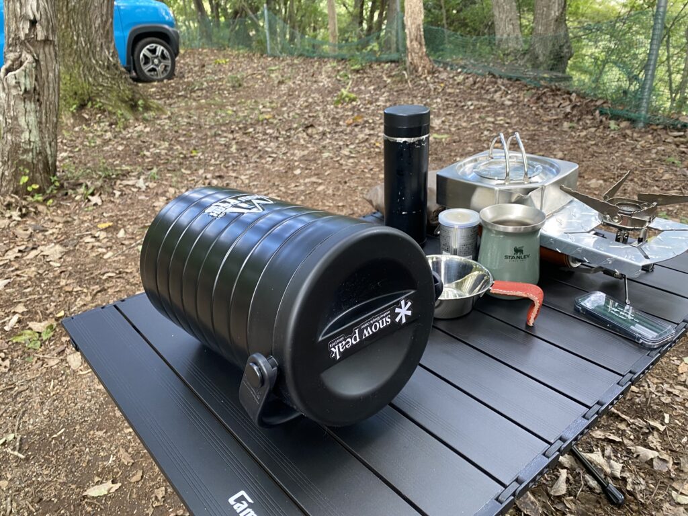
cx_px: 344
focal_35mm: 26
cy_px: 258
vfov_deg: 53.1
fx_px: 517
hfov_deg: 67.3
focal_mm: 4.25
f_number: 1.8
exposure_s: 1/64
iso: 125
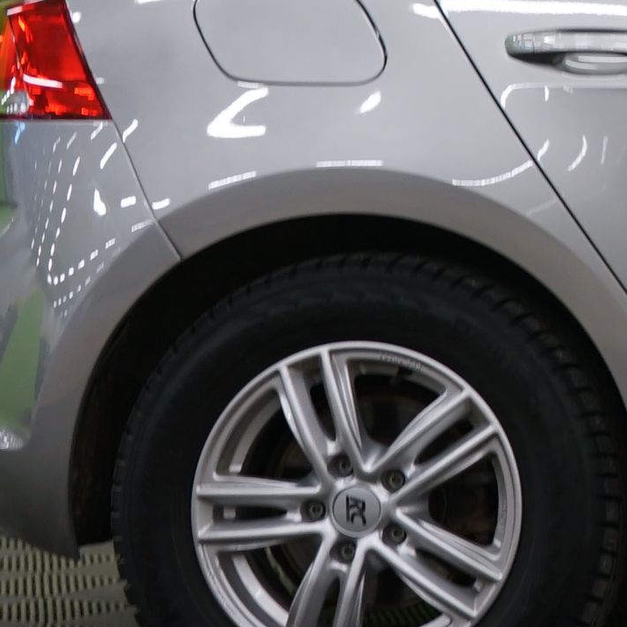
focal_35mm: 173
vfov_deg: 10.0
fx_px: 3545
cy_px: -16
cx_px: 1461
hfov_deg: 9.2
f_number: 4
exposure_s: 1/13
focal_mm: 37
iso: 400
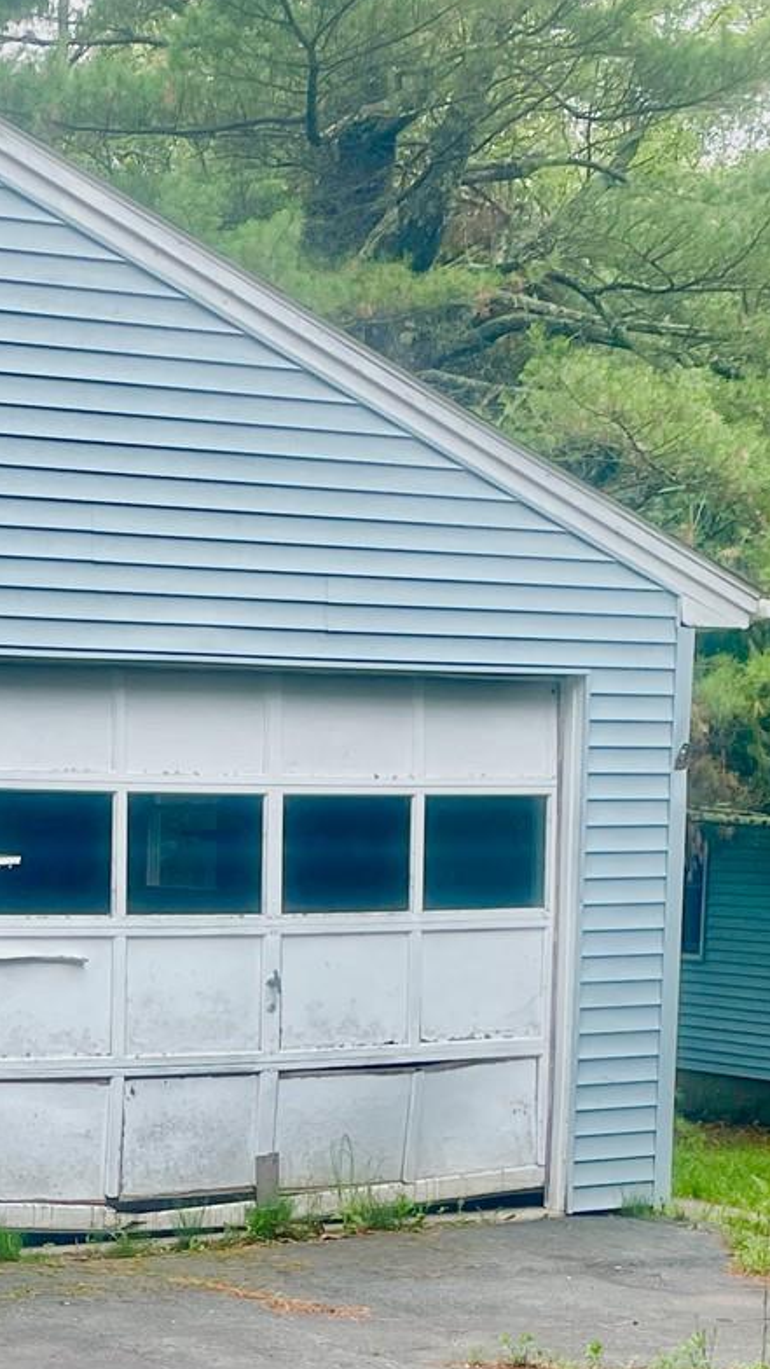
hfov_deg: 16.1
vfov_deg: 28.0
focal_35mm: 74
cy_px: 1109
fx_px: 2686
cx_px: 49
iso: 32
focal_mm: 4.2
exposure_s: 1/903
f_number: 1.6
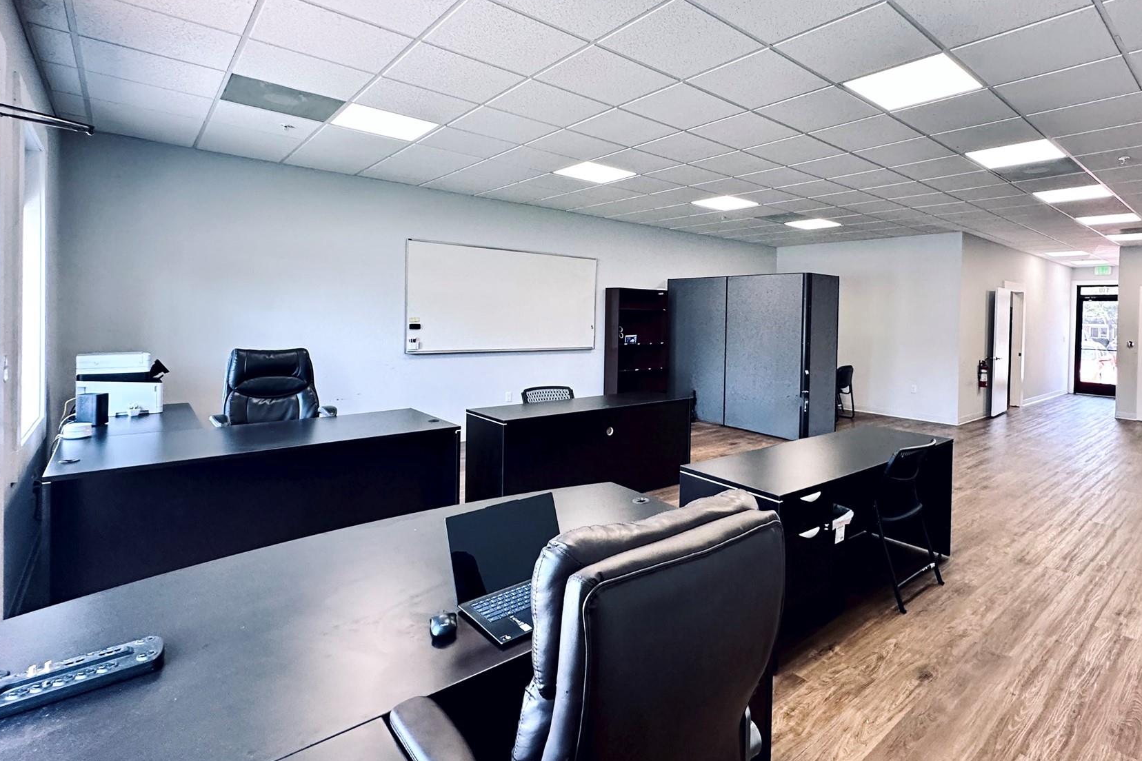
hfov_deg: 88.9
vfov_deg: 67.0
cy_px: 322
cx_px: 685
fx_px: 571
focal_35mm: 18
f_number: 2.2
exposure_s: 1/99
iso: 250
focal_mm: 2.22
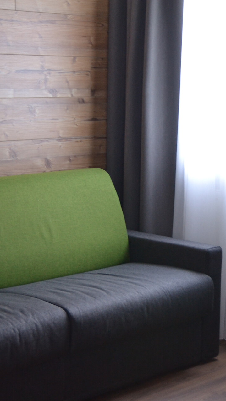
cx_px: 213
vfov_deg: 25.0
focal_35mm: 85
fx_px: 905
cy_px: 200
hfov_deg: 14.1
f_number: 4.2
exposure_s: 1/25
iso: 800
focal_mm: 36
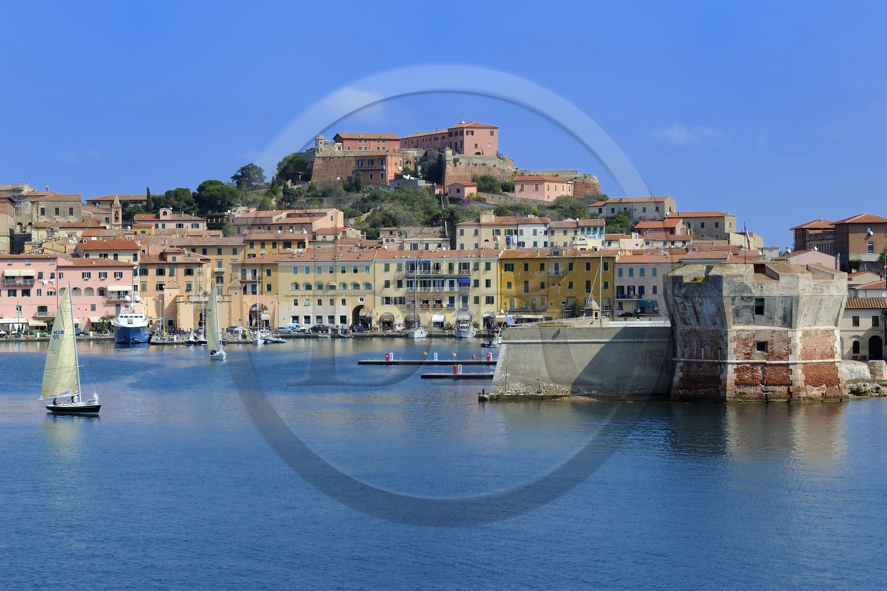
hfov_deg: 20.8
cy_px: 296
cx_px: 444
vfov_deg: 14.0
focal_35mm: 98
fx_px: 2414
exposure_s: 1/320
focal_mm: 98
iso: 200
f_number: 11
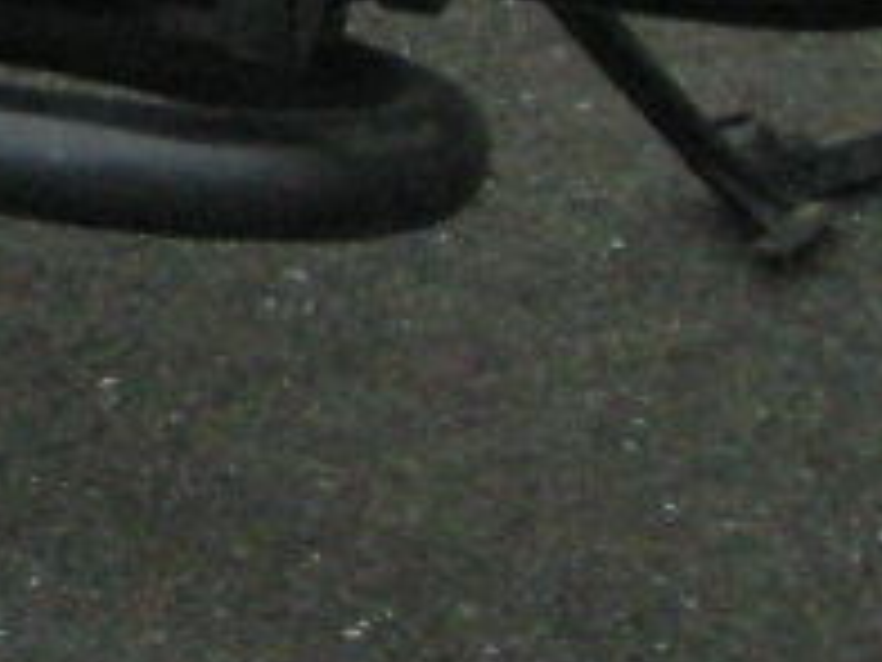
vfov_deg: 7.6
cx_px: -760
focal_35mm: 183
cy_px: -905
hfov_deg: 10.1
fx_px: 4663
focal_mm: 5.7
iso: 400
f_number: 5.7
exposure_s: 1/920
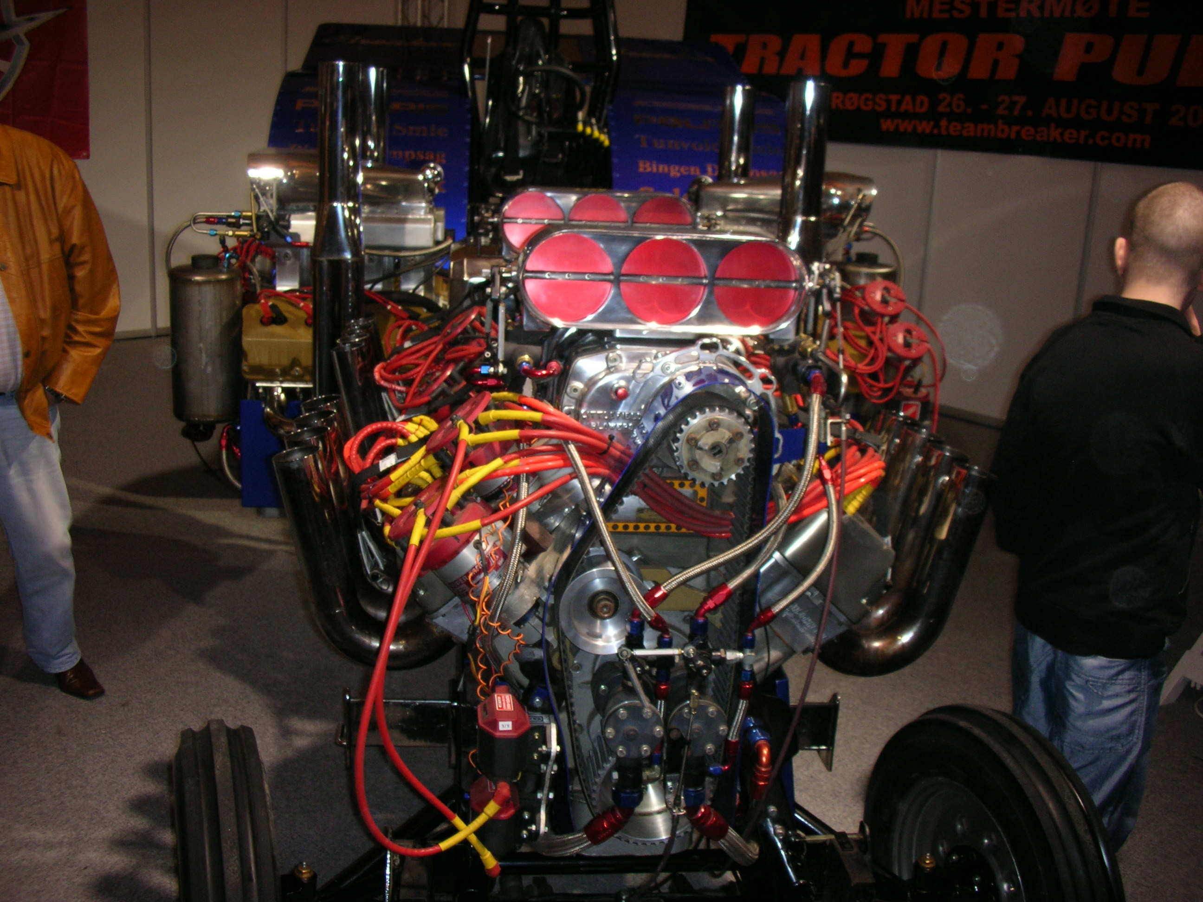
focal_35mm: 35
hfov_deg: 52.6
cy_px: 451
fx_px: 1216
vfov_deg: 40.7
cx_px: 602
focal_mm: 5.8
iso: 84
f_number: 3
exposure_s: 1/60.1
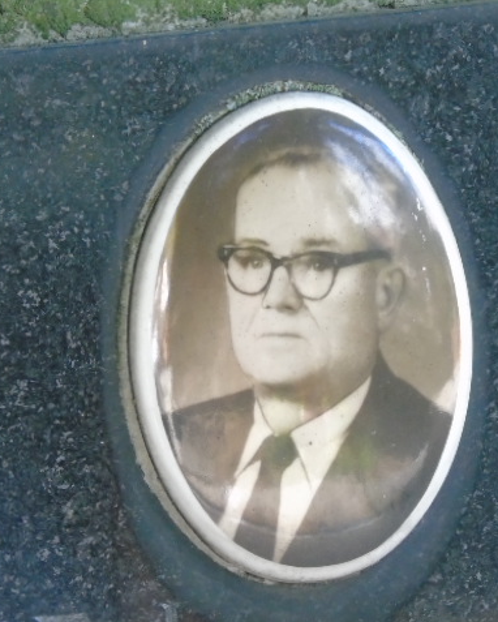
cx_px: 317
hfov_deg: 4.3
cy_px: 312
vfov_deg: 5.3
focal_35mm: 364
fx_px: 6702
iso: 800
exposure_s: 1/80
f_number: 4.9
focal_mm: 50
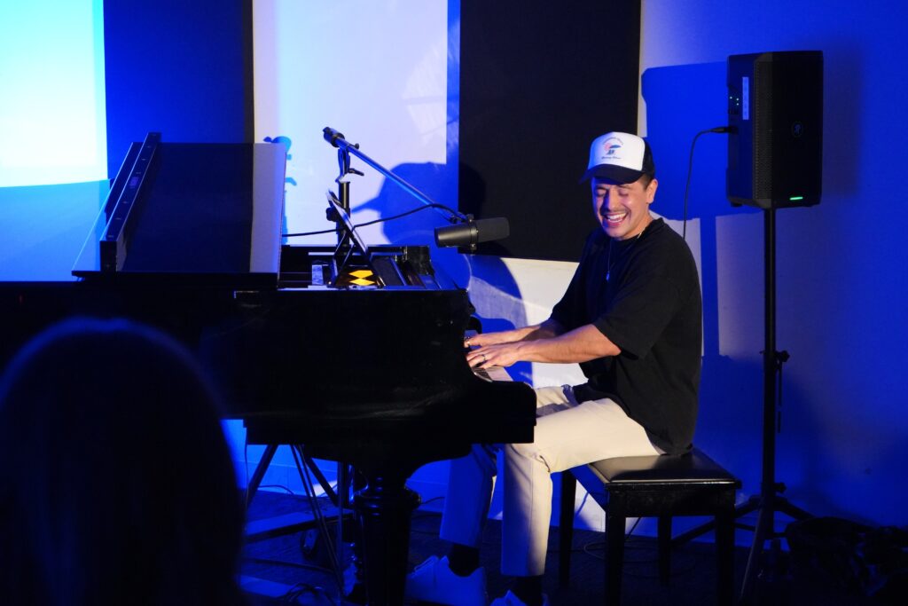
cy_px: 303
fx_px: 1766
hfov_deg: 28.8
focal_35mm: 70
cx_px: 454
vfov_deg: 19.5
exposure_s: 1/125
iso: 12800
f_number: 5.6
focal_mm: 70
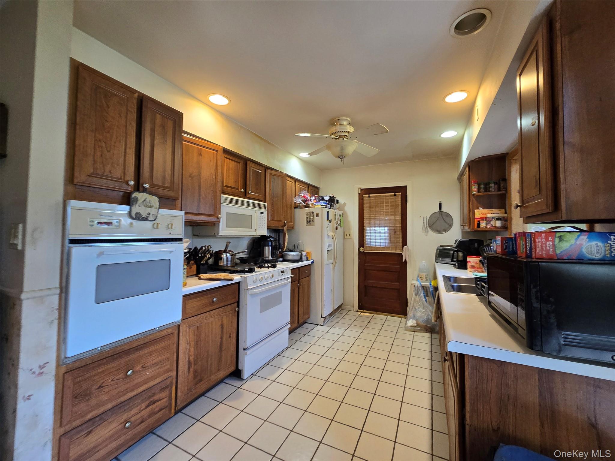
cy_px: 230
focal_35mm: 13
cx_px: 308
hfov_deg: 106.2
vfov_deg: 89.9
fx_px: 231
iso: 200
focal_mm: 2.2
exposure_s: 1/60
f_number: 2.2
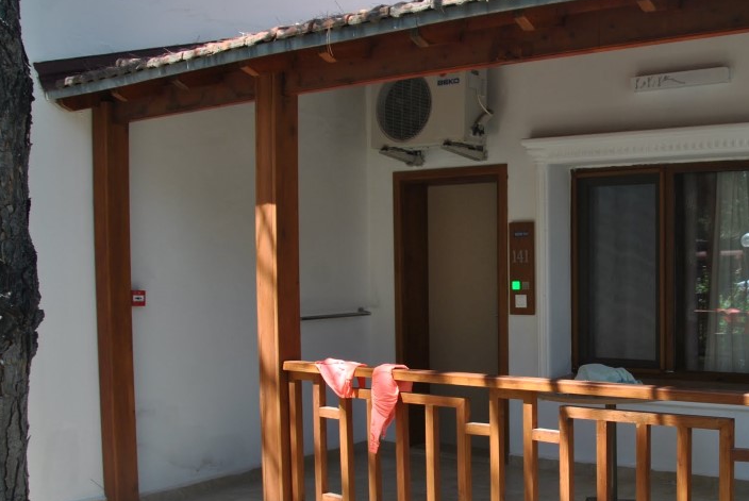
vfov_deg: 30.4
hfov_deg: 42.9
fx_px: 916
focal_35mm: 44
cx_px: 572
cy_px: 317
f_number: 6.3
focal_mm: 18
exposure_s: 1/160
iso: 100
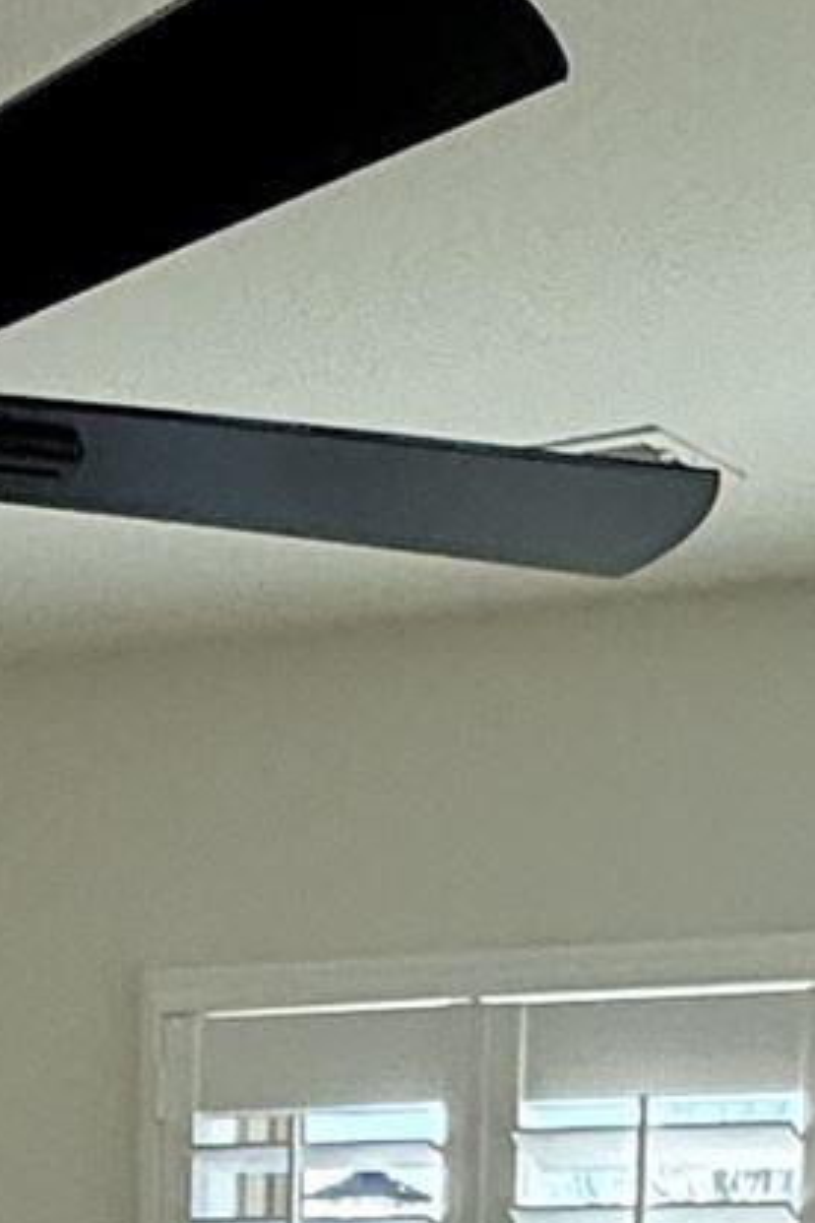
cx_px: 310
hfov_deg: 12.7
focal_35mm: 108
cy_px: 2284
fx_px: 3667
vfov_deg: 15.8
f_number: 2.2
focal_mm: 2.22
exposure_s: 1/324
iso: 64
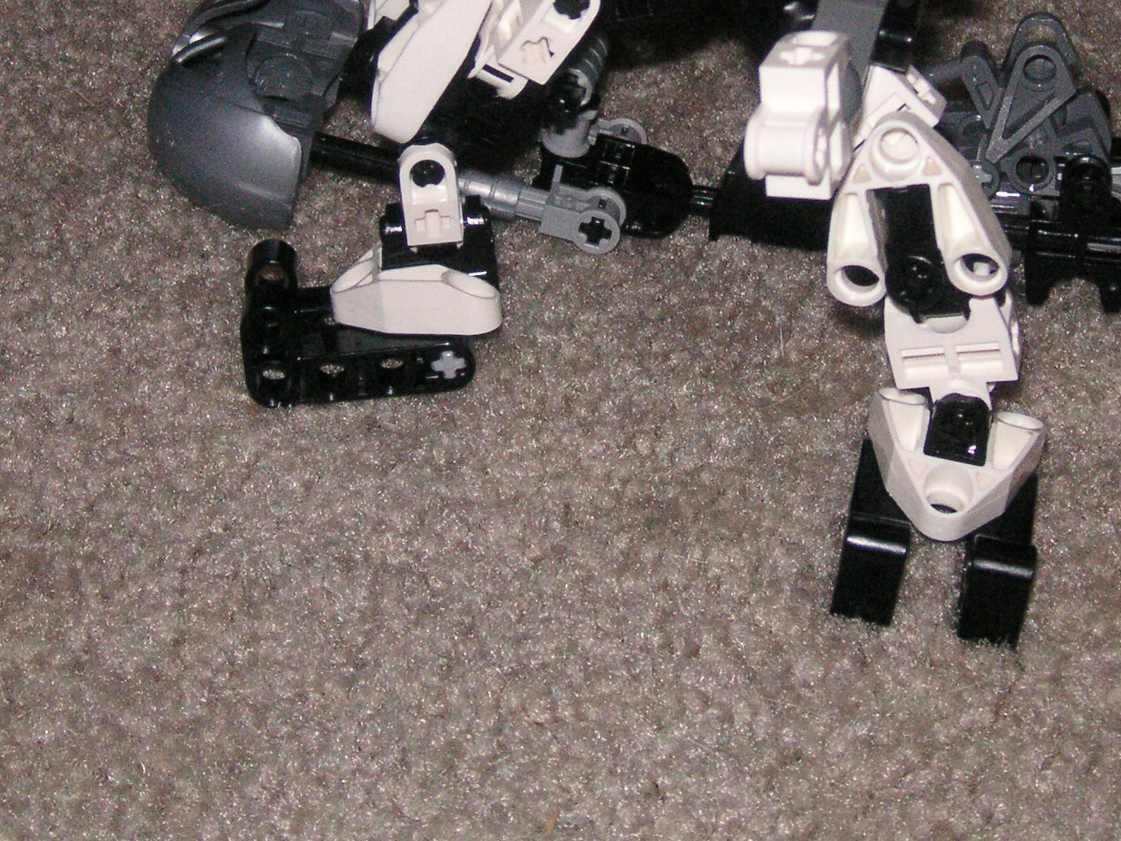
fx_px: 2979
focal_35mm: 92
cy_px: 34
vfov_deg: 15.8
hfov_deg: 21.3
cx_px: 655
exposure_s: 1/45
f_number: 8
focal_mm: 7.8
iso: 160
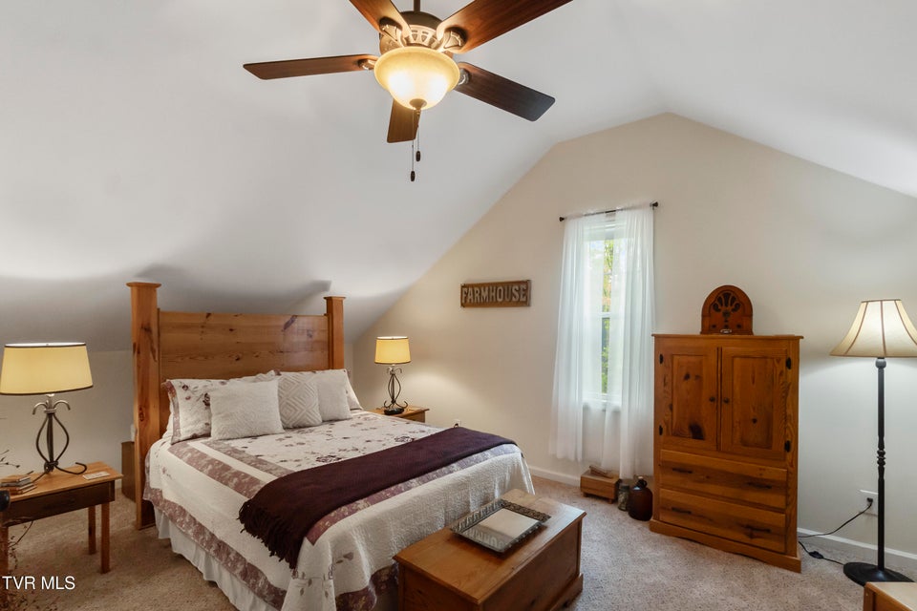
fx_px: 382
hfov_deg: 100.4
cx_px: 458
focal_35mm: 15
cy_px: 306
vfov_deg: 77.3
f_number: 8
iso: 800
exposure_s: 1/30
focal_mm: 10
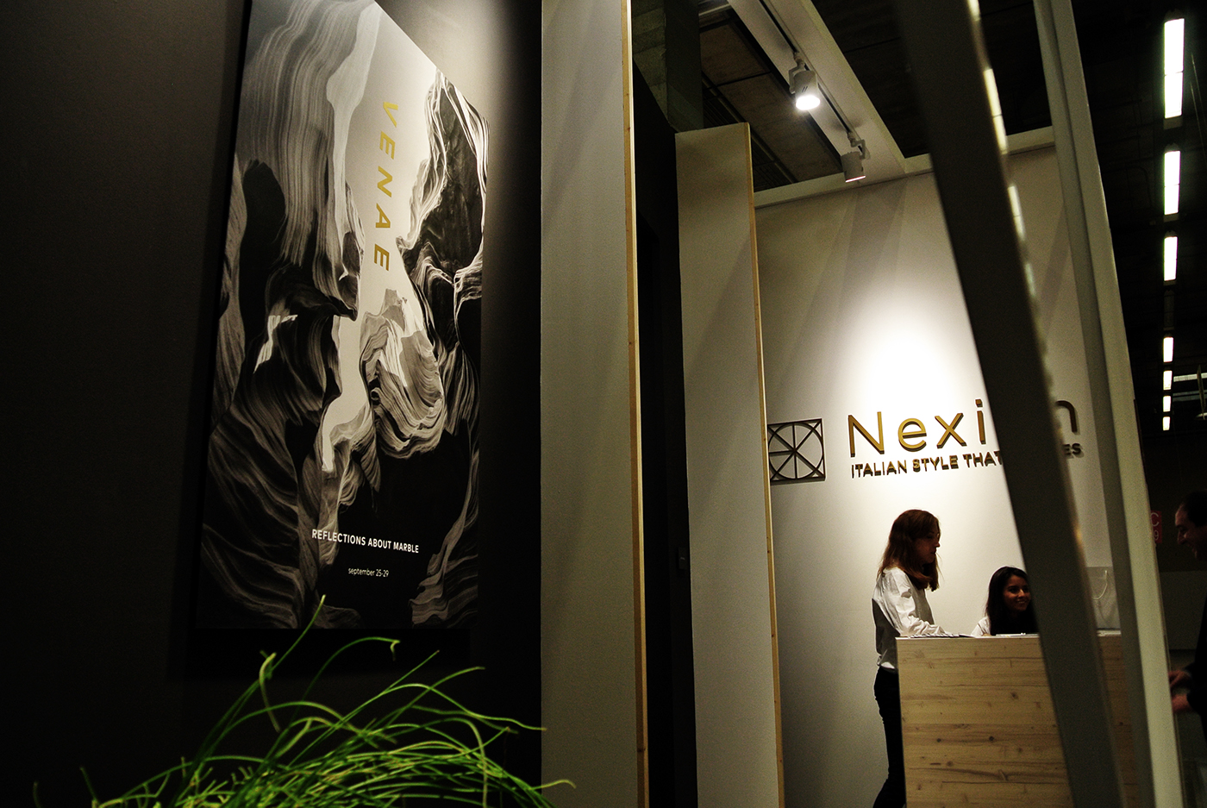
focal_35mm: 28
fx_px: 940
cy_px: 404
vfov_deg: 46.5
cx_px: 604
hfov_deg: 65.4
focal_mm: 10.7
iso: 280
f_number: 4.5
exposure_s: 1/60
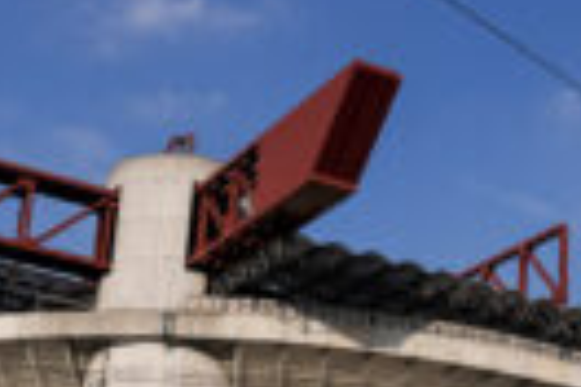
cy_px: 334
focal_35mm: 86
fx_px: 1388
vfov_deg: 15.7
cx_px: 418
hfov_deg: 23.5
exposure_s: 1/4000
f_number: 2.8
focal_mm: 29
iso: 125
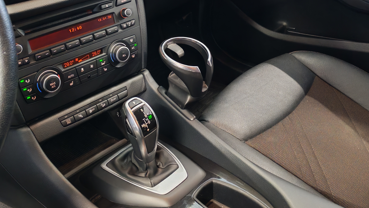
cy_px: 40
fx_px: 440
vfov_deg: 26.0
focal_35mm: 45
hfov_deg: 45.5
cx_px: 180
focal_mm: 6.12
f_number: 1.9
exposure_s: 1/33
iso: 2000
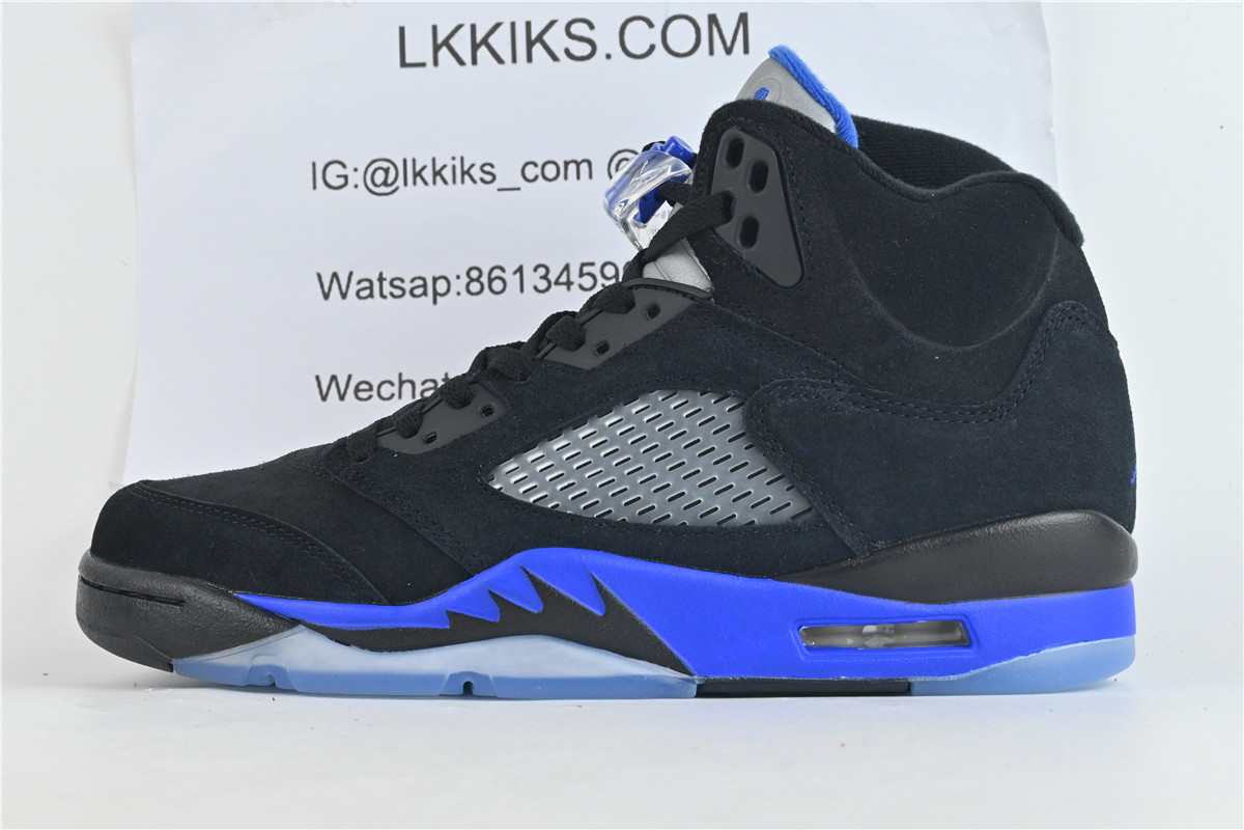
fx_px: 1970
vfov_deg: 23.8
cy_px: 415
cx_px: 622
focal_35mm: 57
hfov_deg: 35.1
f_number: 11
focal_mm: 38
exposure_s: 1/80
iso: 1250
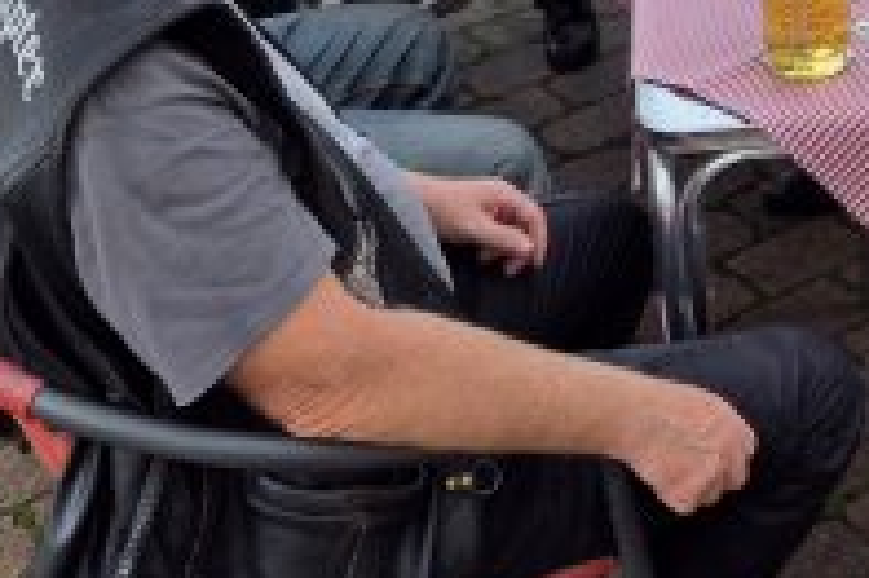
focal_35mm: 81
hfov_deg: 23.8
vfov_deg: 15.1
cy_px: -384
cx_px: 904
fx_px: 1954
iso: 25
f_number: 1.8
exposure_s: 1/217
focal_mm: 5.4
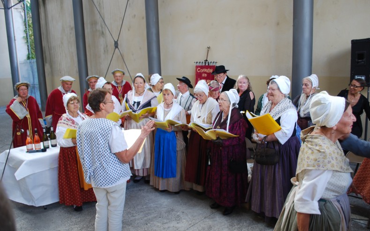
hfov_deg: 66.5
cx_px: 187
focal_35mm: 28
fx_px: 282
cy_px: 119
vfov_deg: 44.5
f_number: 4
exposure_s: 1/60
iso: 200
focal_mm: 18
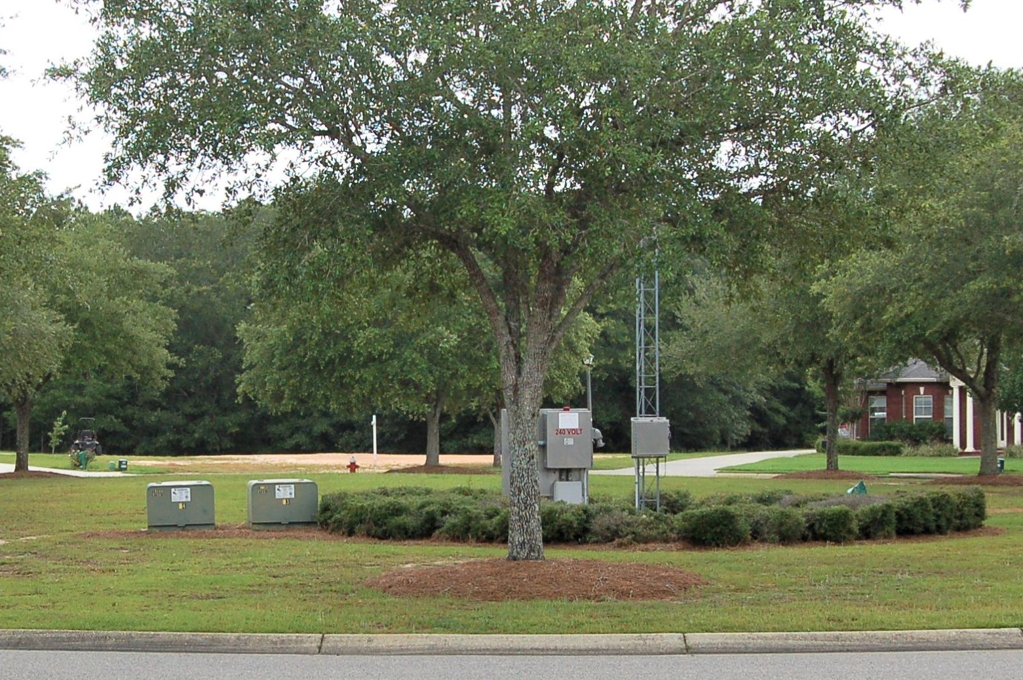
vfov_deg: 13.9
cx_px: 336
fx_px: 2782
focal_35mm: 98
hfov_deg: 20.8
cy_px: 381
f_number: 10
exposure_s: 1/250
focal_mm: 34
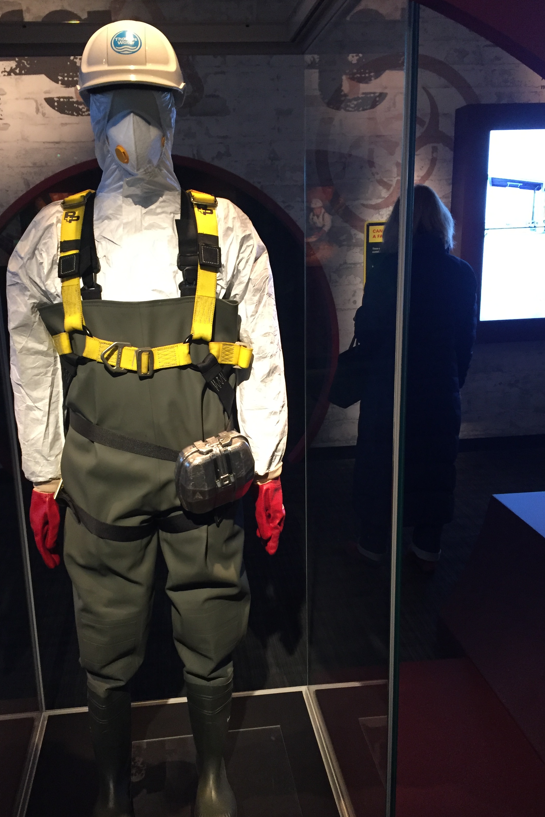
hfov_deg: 42.2
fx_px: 704
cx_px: 235
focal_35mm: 31
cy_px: 416
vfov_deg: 60.3
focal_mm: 4.15
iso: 250
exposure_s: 1/33
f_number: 2.2
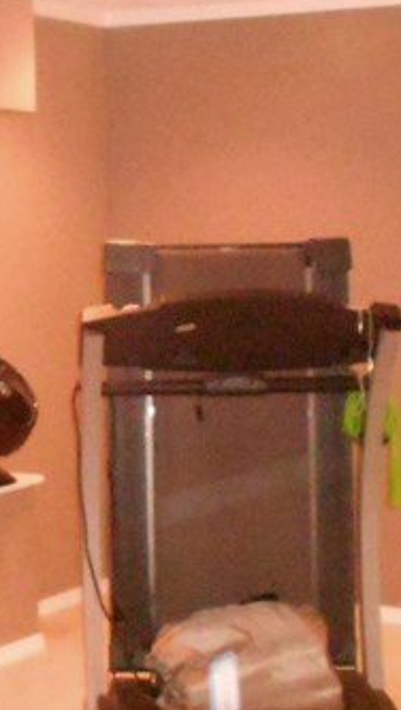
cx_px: 122
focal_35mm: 87
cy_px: 345
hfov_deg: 13.9
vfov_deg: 24.4
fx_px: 1640
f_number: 3.2
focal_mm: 4.6
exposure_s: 1/25
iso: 800
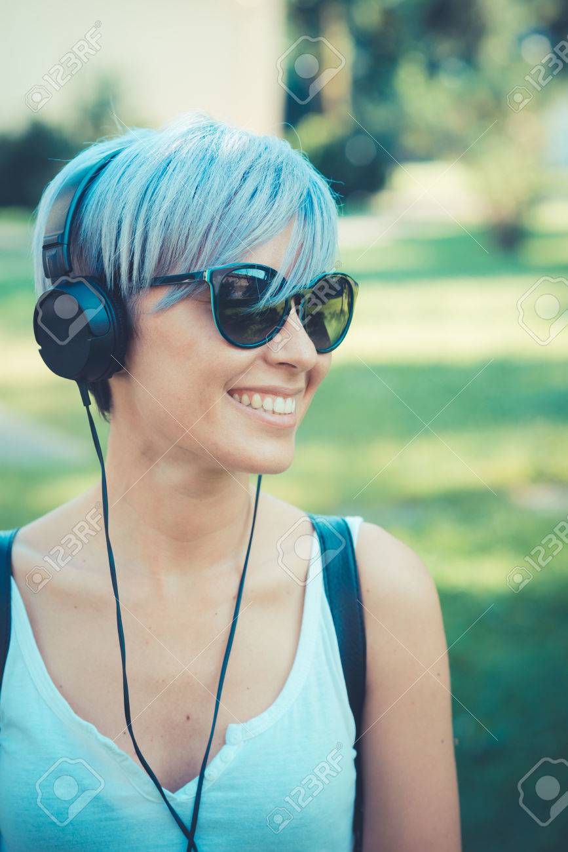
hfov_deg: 16.1
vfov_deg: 23.9
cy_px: 426
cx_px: 284
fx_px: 2011
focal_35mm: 85
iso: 640
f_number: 4
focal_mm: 85
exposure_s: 1/400
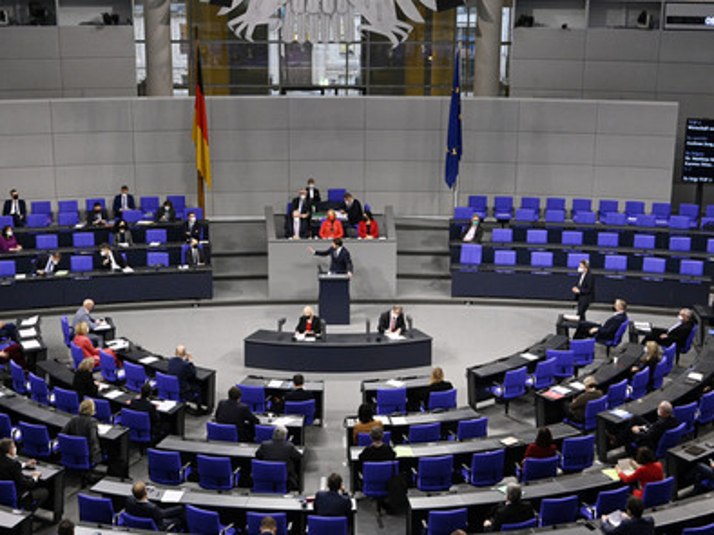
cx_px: 362
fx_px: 1134
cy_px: 270
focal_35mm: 55
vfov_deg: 26.5
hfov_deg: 35.0
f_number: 6.3
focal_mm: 50
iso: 5000
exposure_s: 1/160
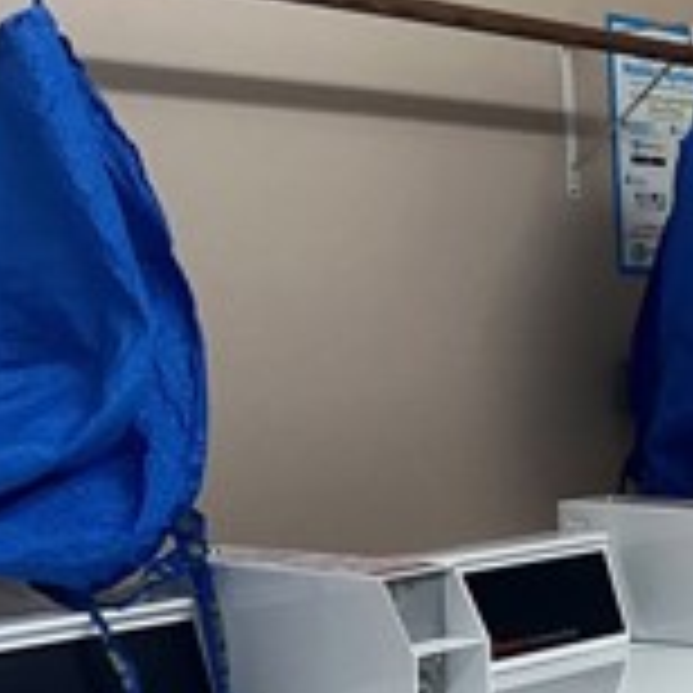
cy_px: 441
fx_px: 1993
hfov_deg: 17.0
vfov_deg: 19.7
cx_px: 1170
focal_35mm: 88
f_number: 1.78
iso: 125
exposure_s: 1/120
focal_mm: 6.86
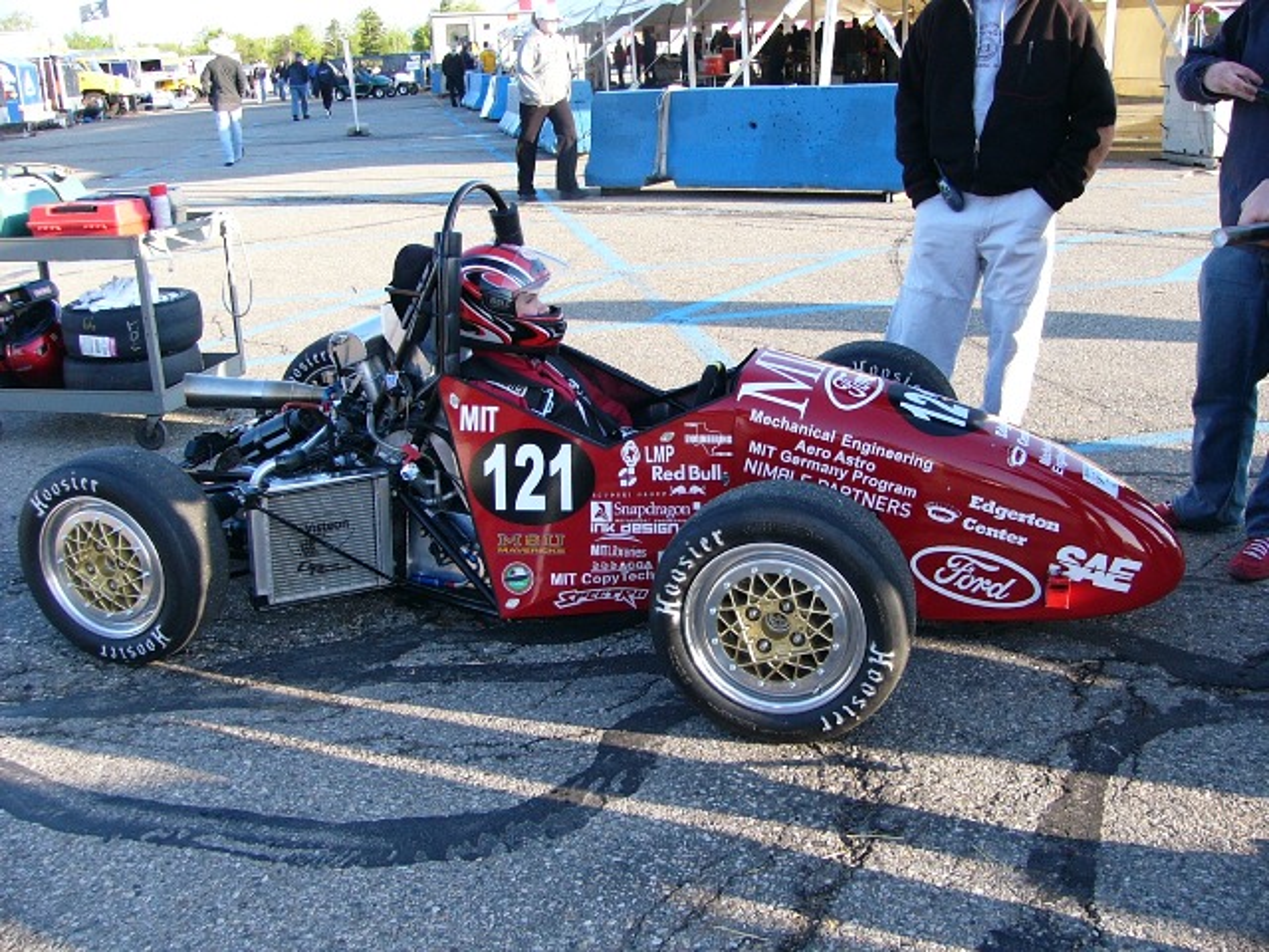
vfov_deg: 40.7
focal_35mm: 35
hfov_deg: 52.6
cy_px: 476
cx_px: 634
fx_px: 1283
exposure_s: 1/100
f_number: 3.7
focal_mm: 4.6
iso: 50
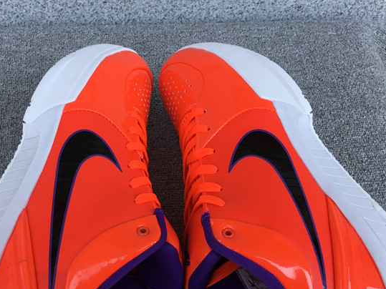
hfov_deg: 41.1
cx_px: 156
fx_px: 513
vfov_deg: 31.3
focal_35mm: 46
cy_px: 191
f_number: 2.4
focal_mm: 3.3
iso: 25
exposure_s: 1/416
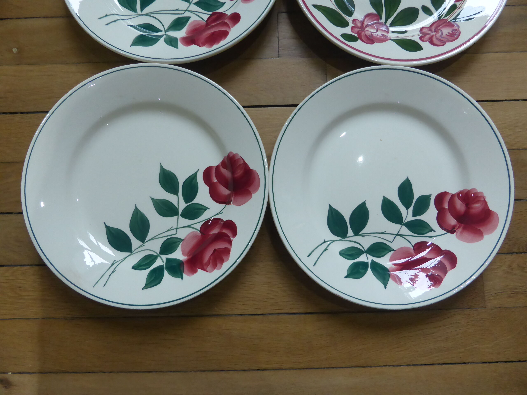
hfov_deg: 69.4
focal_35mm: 25
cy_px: 198
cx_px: 264
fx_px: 381
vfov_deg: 54.9
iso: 400
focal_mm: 4.3
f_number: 3.3
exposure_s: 1/40
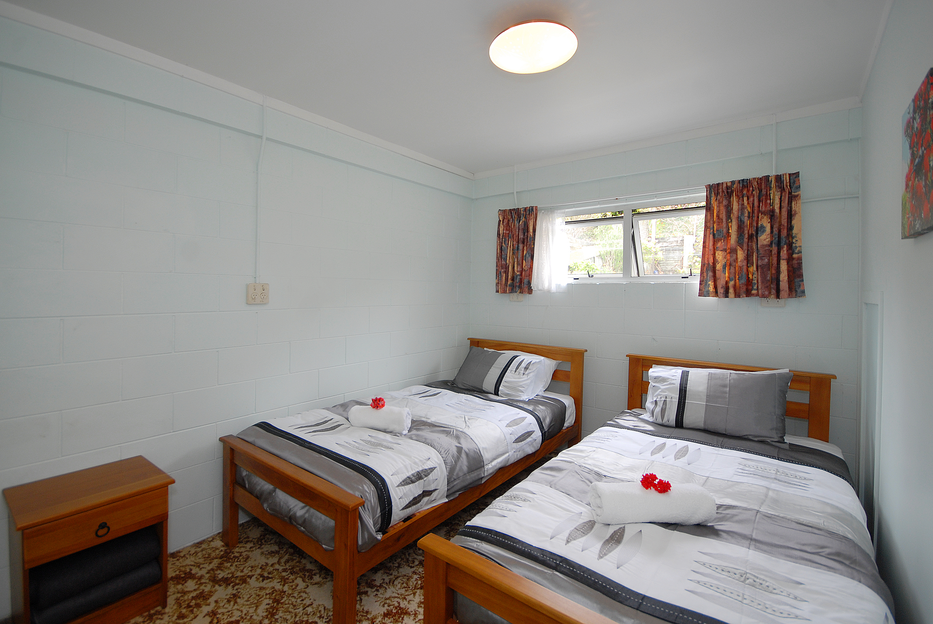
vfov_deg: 77.5
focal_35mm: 15
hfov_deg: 100.3
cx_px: 466
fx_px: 389
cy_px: 312
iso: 200
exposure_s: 1/45
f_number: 4.8
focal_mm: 10
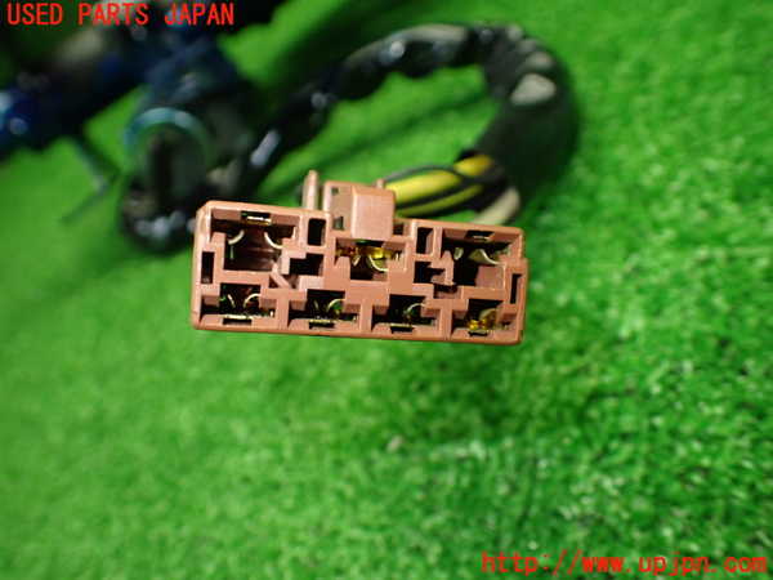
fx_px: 670
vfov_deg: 46.8
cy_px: 290
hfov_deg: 60.0
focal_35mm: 30
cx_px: 386
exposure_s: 1/125
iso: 500
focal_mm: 5.4
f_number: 2.3
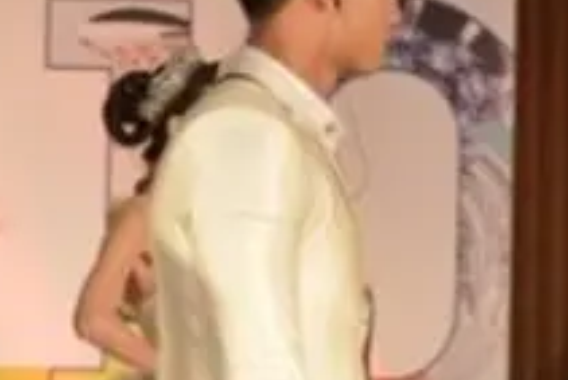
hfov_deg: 7.7
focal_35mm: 259
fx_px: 4089
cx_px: -401
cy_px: 455
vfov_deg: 5.3
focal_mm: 70
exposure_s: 1/200
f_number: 4.5
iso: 2000
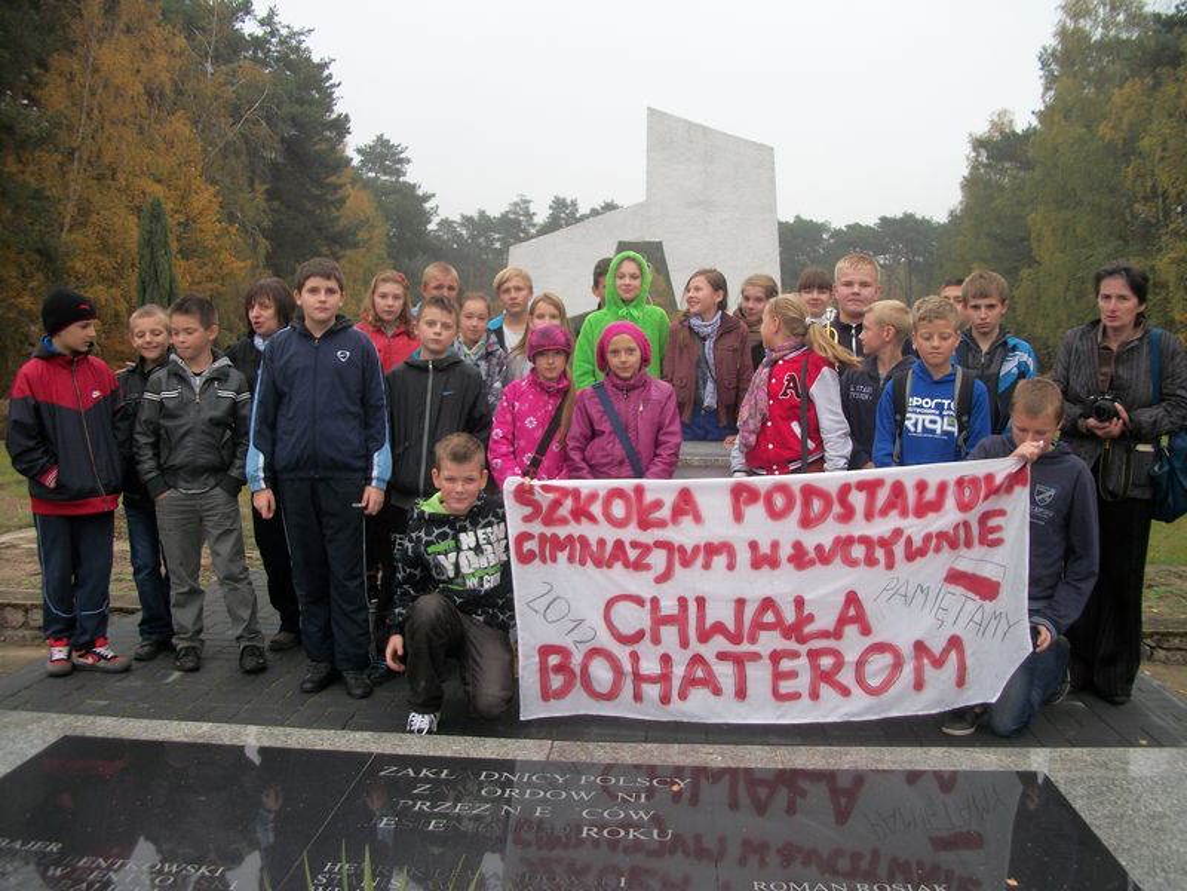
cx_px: 594
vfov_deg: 44.2
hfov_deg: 56.8
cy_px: 446
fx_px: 1097
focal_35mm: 32
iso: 80
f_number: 2.9
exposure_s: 1/125
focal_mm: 5.7
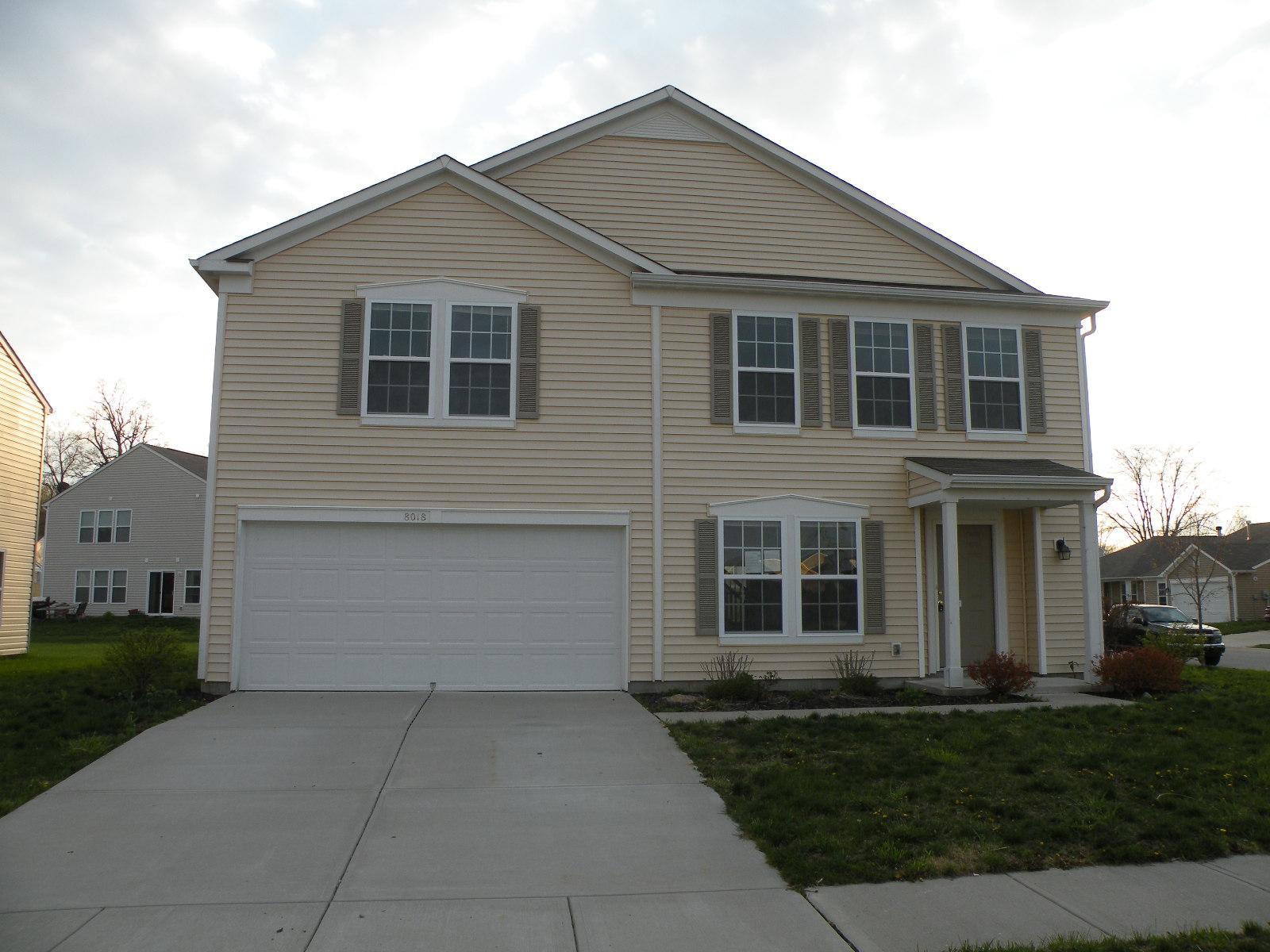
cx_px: 635
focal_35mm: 27
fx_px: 991
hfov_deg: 65.3
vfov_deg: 51.4
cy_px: 476
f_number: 4
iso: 64
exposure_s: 1/123
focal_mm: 4.7
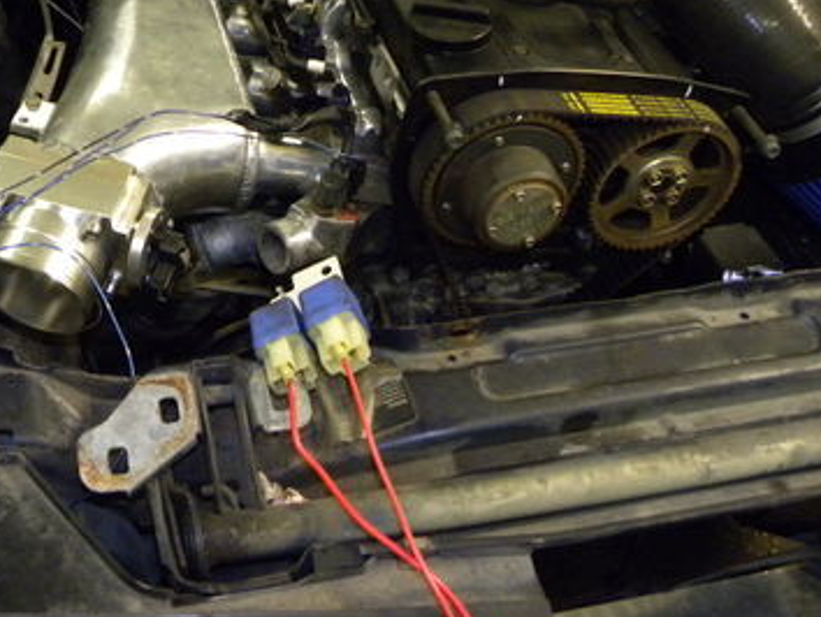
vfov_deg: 30.2
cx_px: 174
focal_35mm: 47
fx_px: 1115
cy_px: 128
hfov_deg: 39.0
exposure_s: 1/30
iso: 400
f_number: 2.8
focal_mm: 4.6
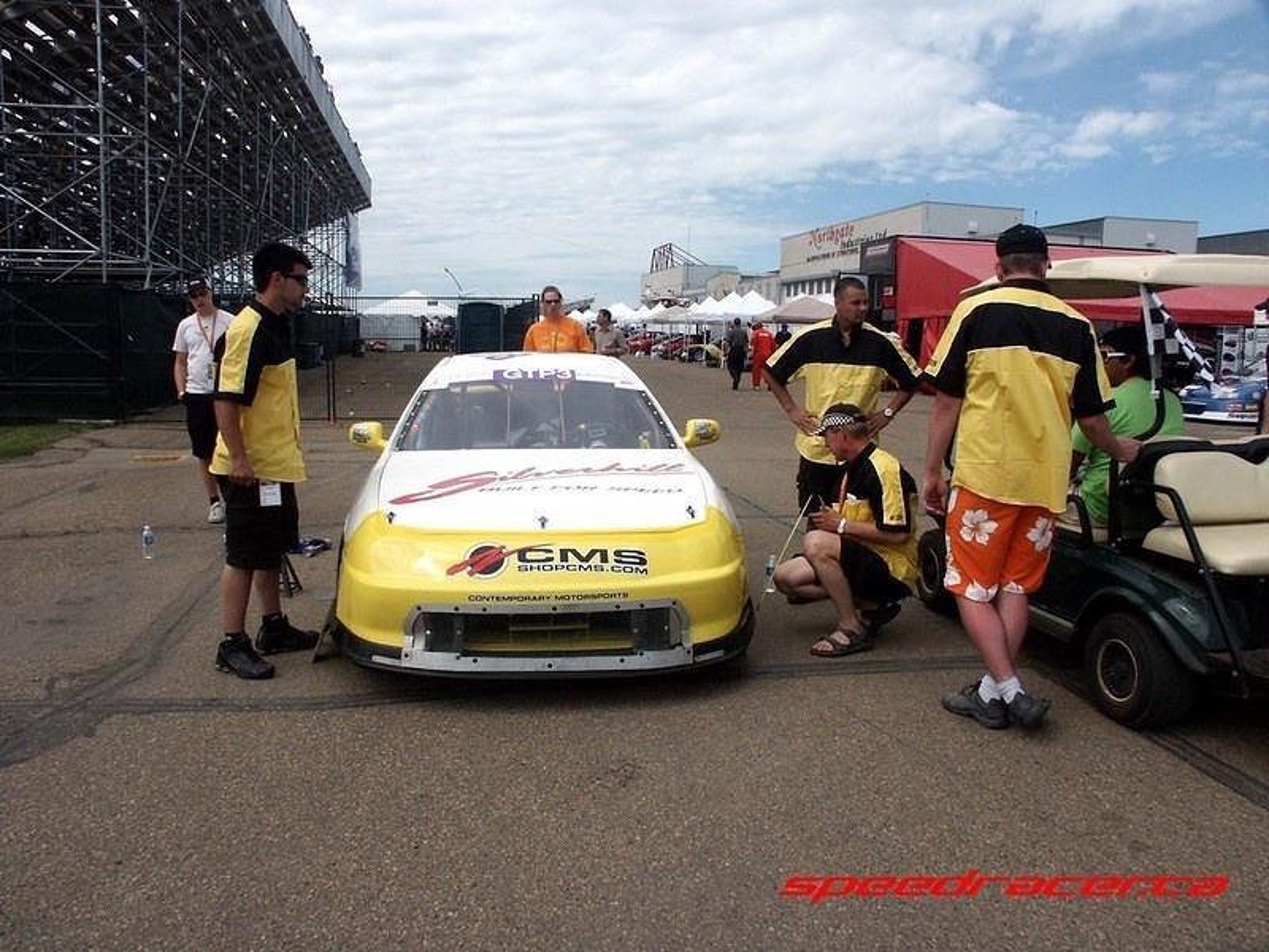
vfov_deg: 48.2
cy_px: 476
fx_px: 1063
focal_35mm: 29
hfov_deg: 61.7
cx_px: 634
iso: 100
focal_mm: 7.59
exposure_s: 1/350
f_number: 8
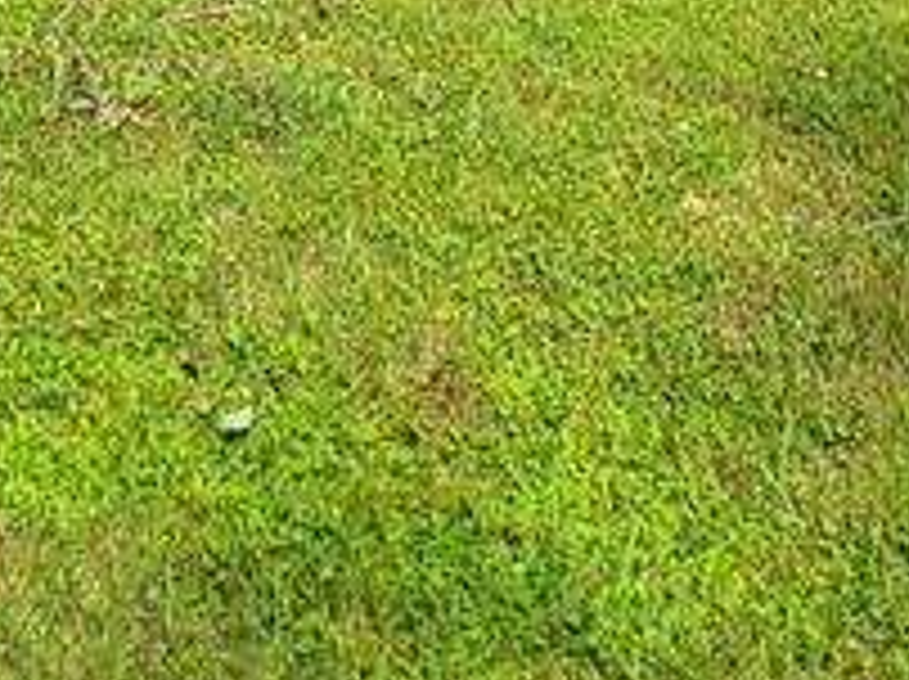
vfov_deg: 14.6
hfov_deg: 28.3
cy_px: -946
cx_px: 86
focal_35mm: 66
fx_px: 1731
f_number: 2.2
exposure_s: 1/1090
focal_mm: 2.2
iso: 50
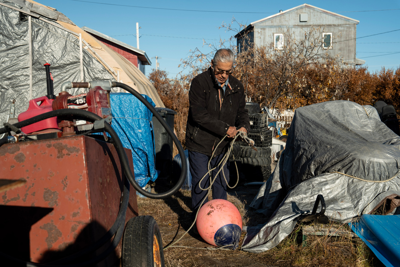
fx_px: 489
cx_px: 200
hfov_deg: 44.5
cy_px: 134
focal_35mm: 44
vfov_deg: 30.5
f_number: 5
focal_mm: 44
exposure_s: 1/320
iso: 100
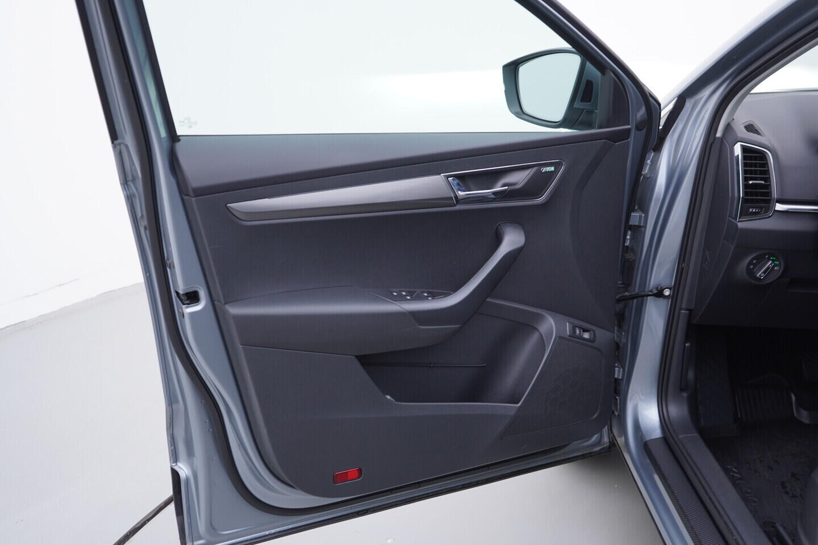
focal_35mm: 36
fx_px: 818
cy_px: 272
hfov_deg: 53.1
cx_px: 409
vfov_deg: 36.9
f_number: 3.2
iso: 125
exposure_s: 1/50
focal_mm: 24
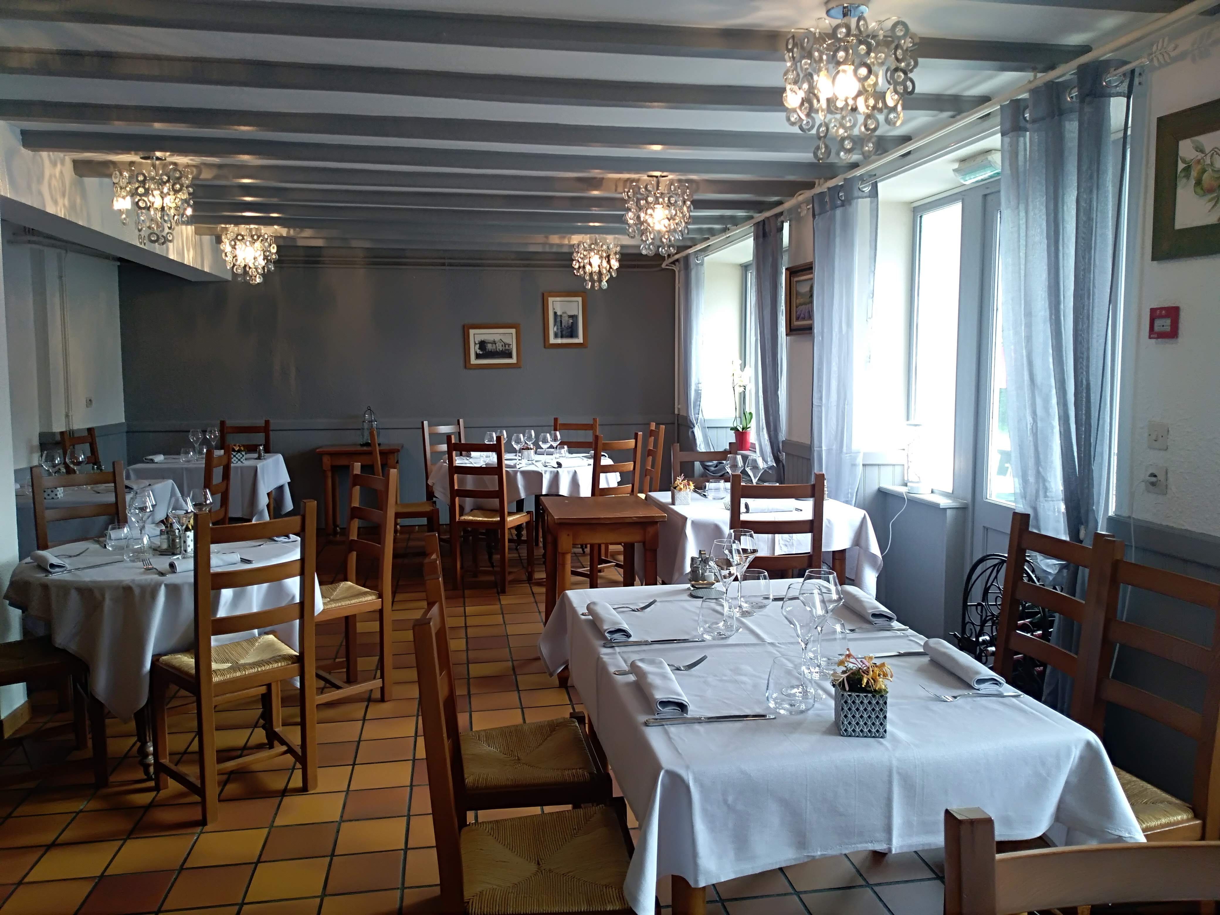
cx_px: 610
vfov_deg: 53.1
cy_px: 458
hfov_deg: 67.3
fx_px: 916
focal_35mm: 26
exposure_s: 1/40
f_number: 2
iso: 130
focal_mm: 3.54
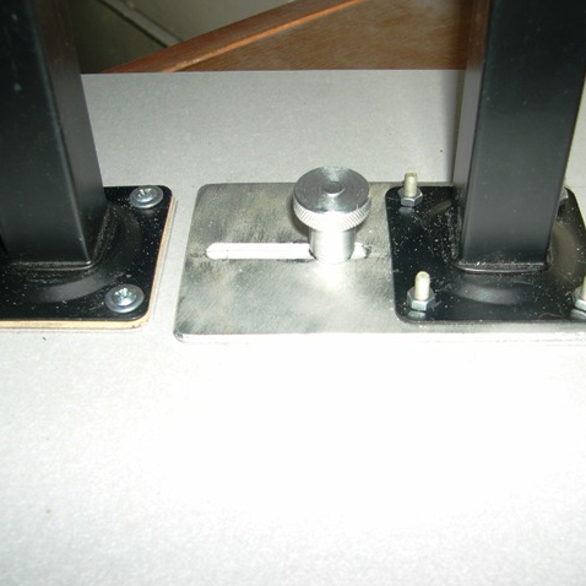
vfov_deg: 37.6
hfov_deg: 37.6
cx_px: 298
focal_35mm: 45
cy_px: 293
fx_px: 862
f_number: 2.8
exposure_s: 1/60
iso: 100
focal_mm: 8
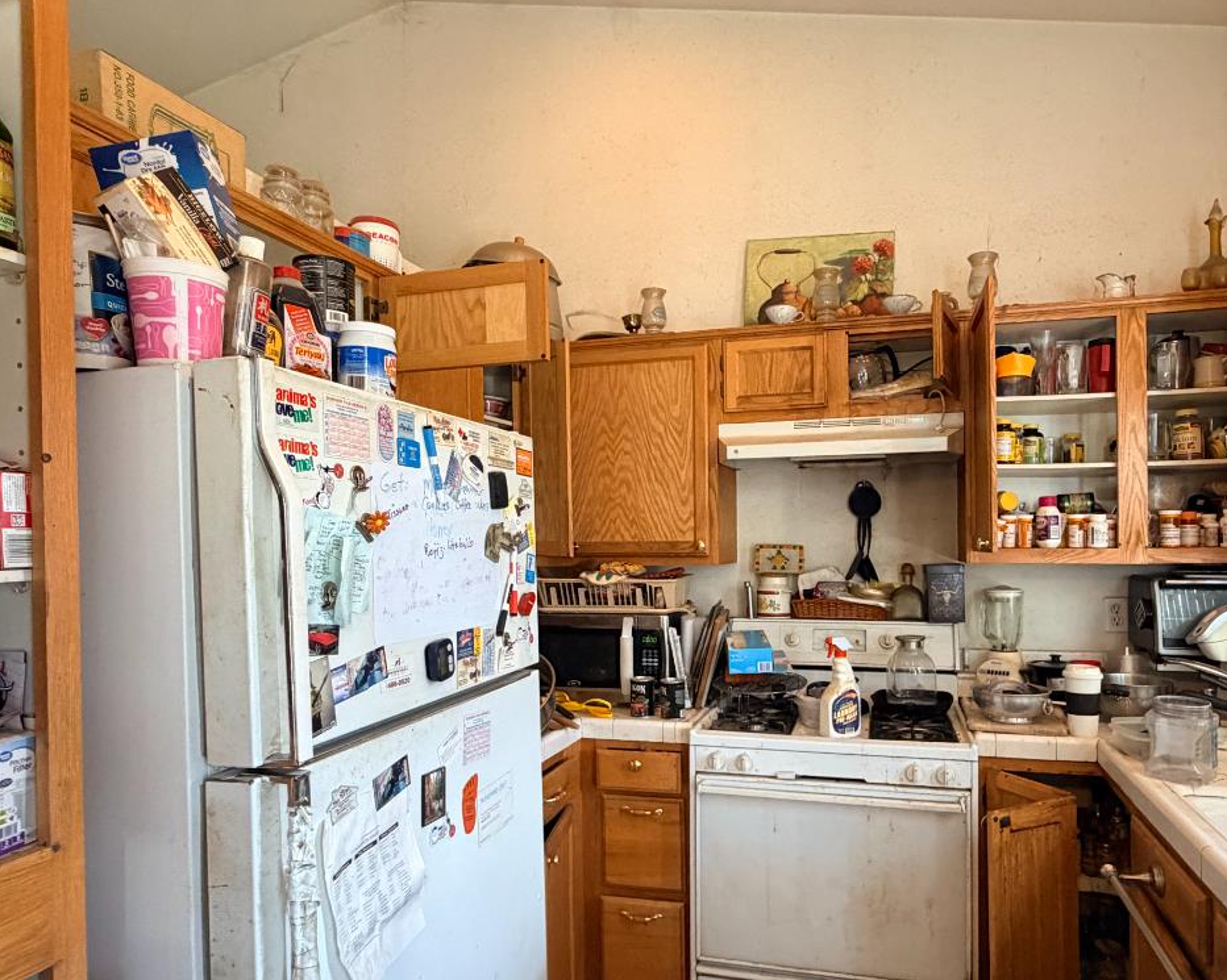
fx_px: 799
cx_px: 695
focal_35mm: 22
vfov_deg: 62.9
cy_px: 543
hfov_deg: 74.7
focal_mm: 2.22
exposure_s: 1/60
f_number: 2.2
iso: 400
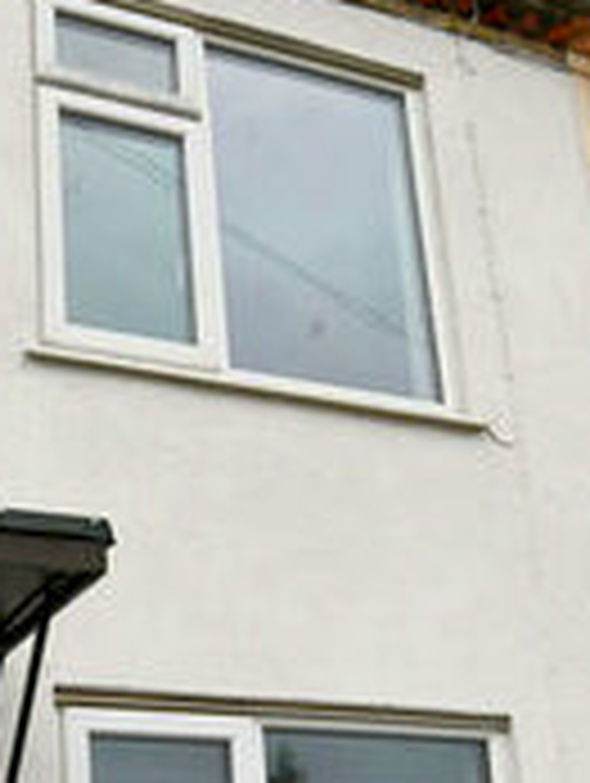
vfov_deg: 32.5
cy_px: 592
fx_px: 1315
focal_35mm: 58
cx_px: 108
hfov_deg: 24.8
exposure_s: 1/250
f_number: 8
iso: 160
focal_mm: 10
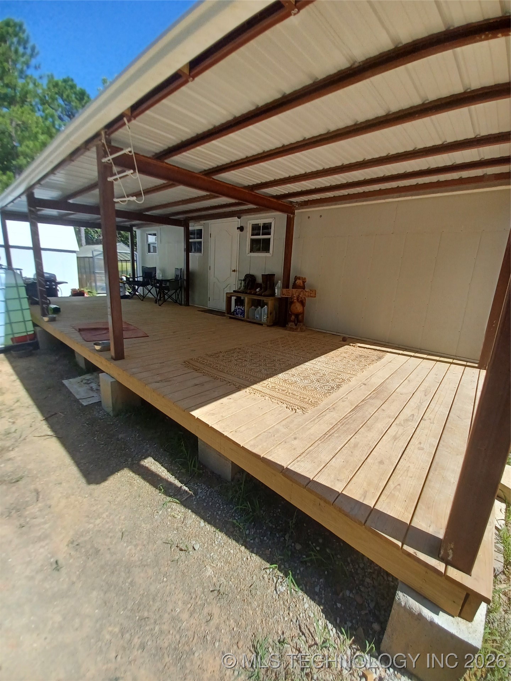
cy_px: 340
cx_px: 256
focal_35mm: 13
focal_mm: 1.42
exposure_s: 1/923
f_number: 2.2
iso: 40
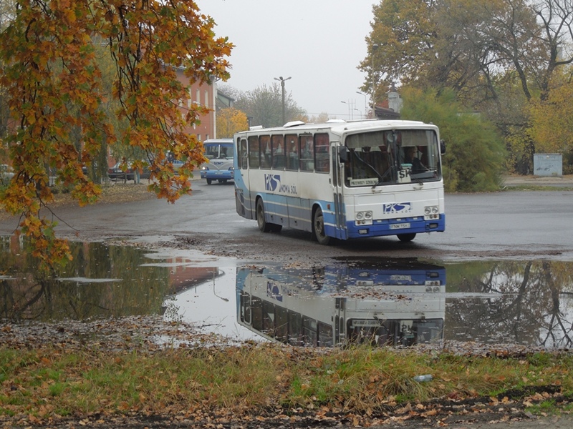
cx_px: 286
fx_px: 1291
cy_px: 214
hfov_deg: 25.0
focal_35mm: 78
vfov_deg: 18.9
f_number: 4.5
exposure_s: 1/100
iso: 100
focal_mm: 14.1
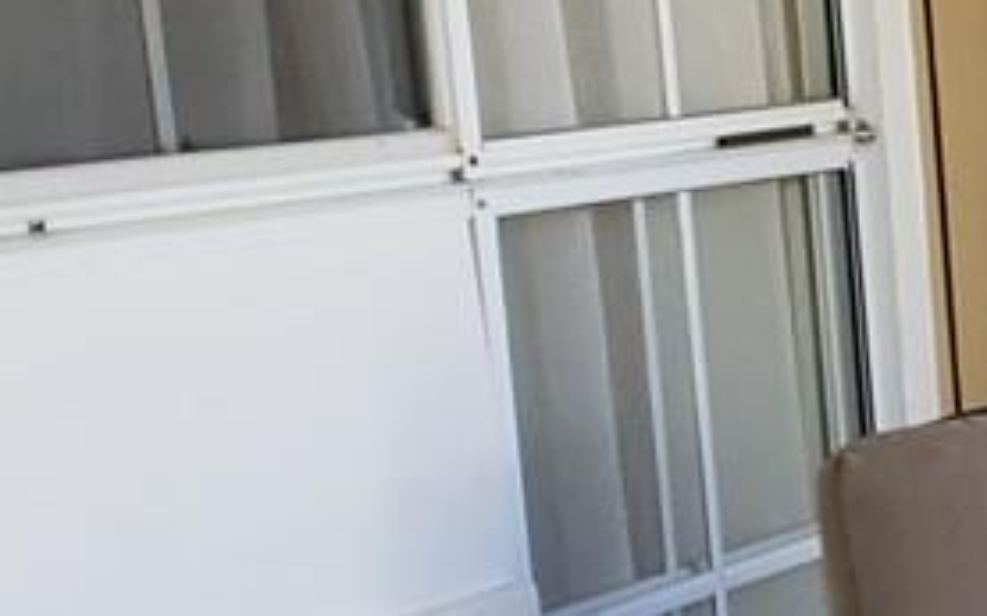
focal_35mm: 159
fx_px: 4276
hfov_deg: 10.3
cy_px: 1132
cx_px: 2765
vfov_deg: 8.0
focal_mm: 4.3
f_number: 2.4
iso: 50
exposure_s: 1/60
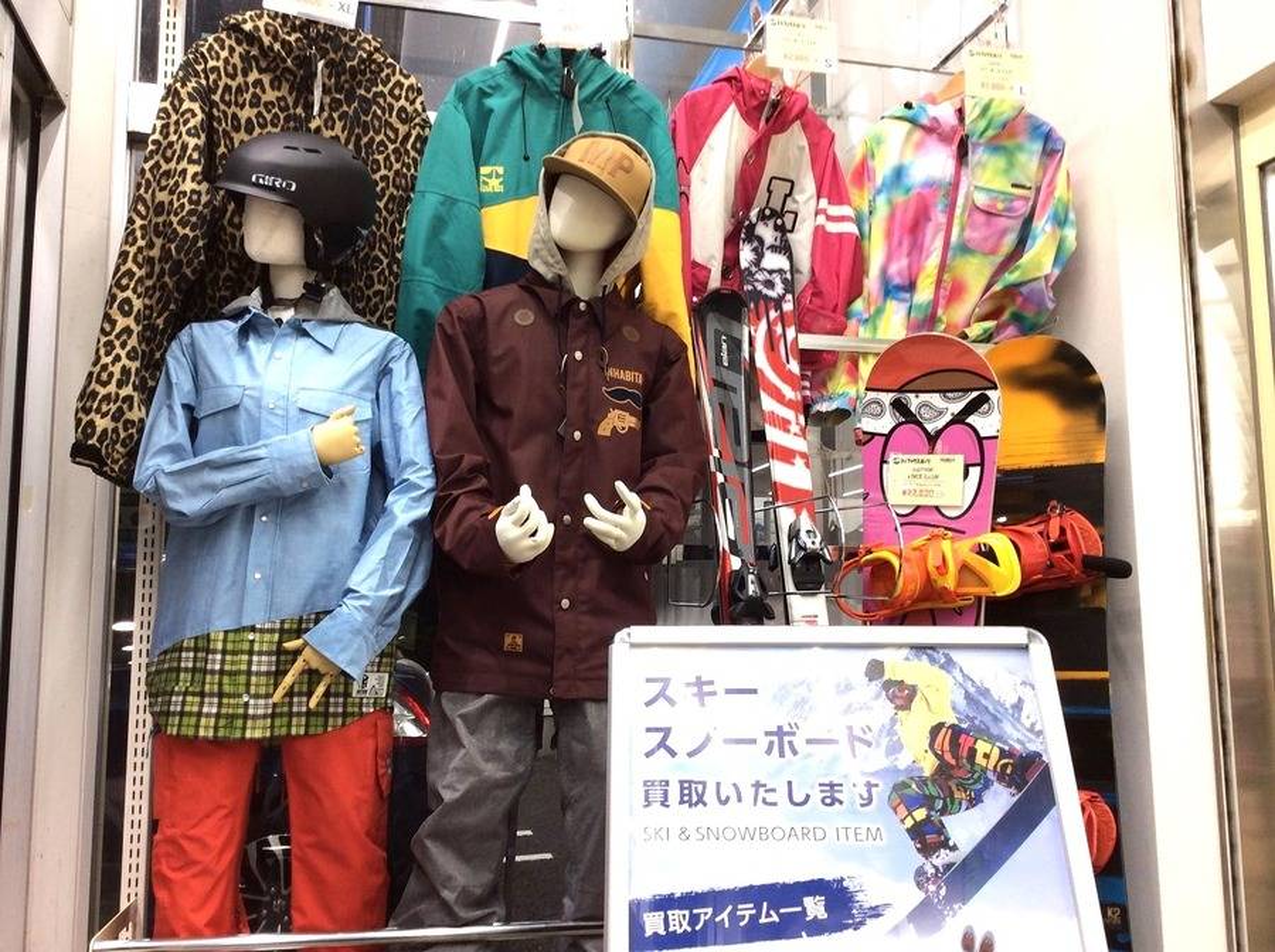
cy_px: 476
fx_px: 1177
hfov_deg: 56.9
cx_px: 638
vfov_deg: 44.0
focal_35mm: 32
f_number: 2.4
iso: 32
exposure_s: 1/24
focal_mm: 3.3
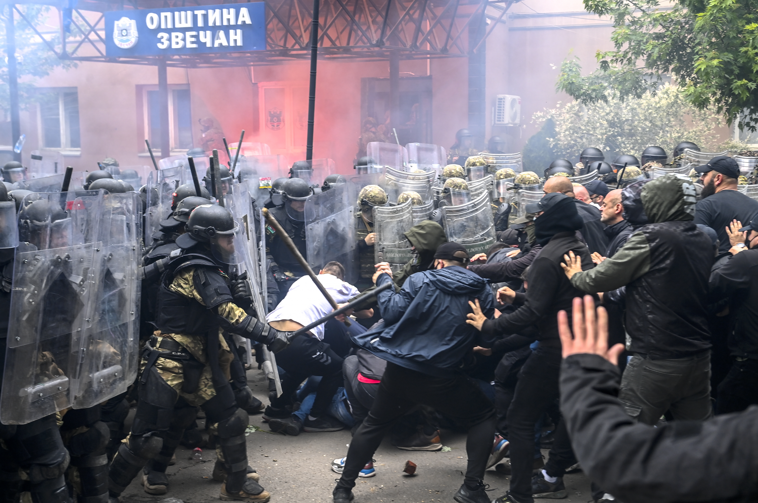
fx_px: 1051
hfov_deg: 39.7
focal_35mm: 50
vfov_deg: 26.9
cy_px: 252
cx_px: 379
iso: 800
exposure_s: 1/320
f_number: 5
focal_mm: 50
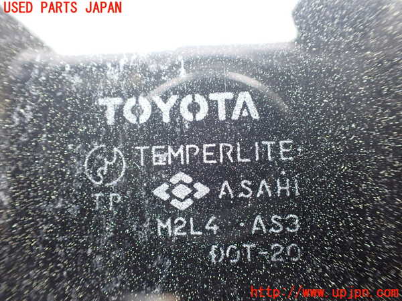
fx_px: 348
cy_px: 150
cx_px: 201
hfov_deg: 60.0
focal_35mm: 30
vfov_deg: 46.8
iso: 800
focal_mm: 5.4
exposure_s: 1/80
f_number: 2.3
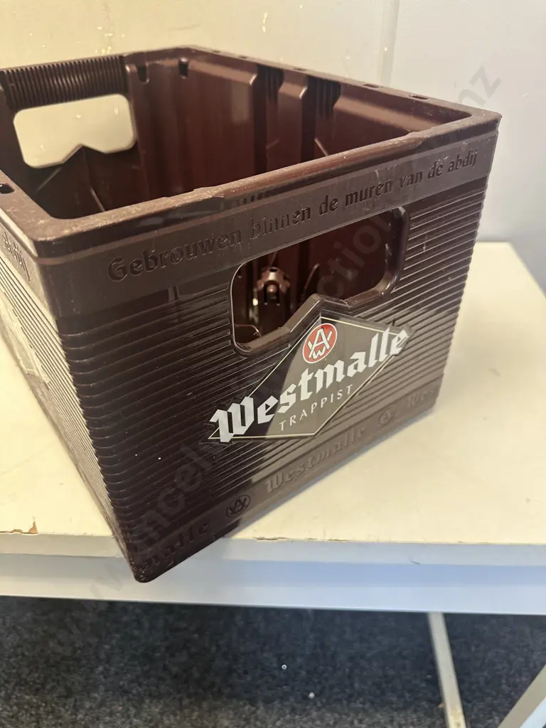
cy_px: 364
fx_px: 505
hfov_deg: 56.8
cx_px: 273
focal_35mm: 24
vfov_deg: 71.6
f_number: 1.78
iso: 160
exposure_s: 1/50
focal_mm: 6.86
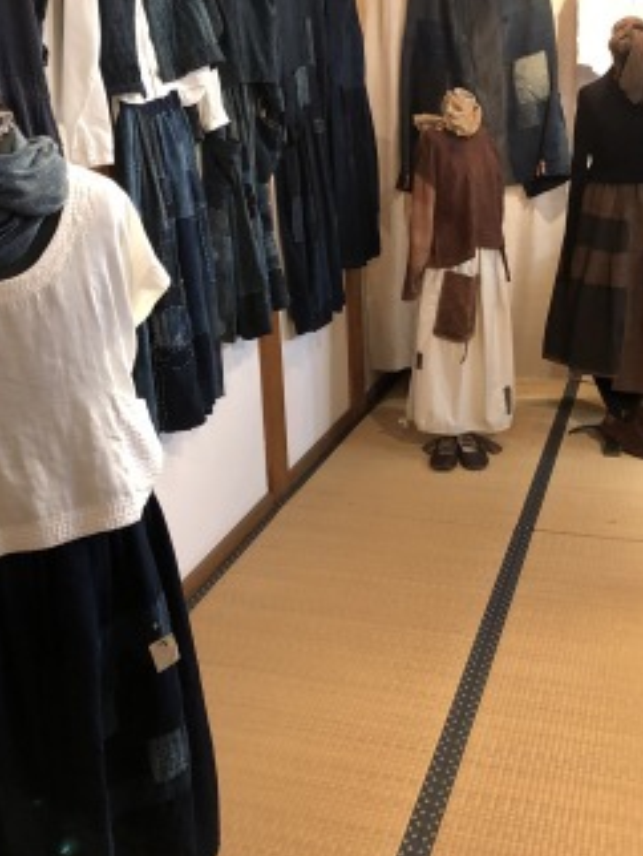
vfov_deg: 46.7
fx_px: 989
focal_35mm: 40
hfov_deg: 36.0
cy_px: 391
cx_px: 318
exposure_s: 1/11
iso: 100
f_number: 1.8
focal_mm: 3.99
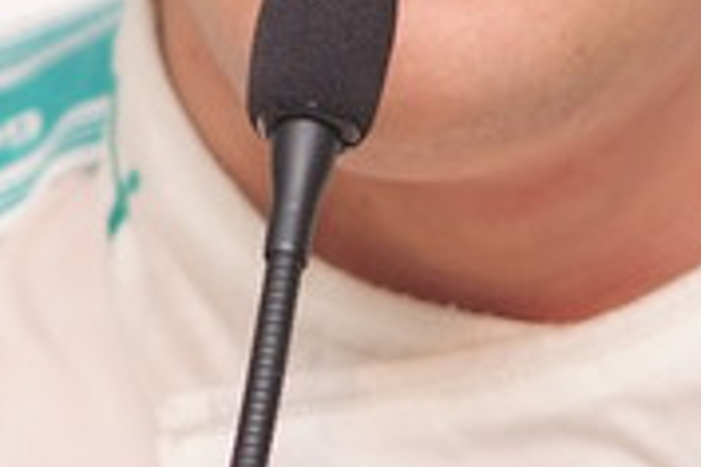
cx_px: 408
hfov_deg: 1.9
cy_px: -431
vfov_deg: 1.3
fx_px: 21398
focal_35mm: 1099
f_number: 2.8
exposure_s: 1/250
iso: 400
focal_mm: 180
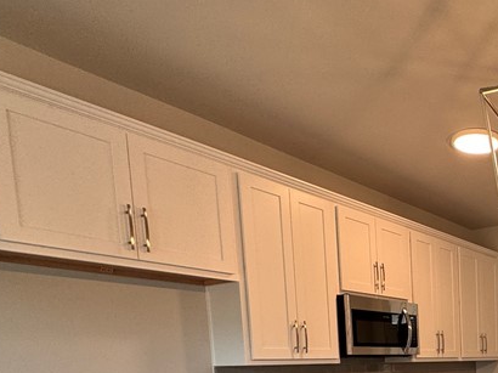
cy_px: 418
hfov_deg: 44.2
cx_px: 507
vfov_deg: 34.6
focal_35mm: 35
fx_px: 503
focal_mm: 2.22
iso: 125
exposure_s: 1/120
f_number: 2.2
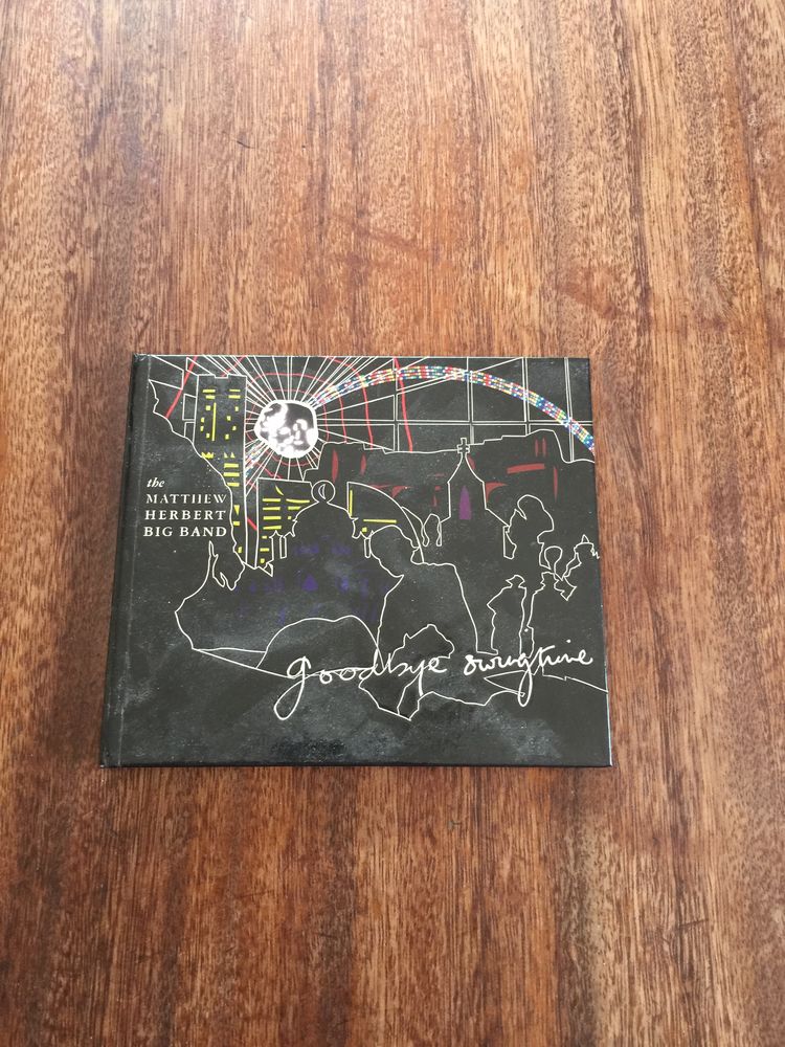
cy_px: 524
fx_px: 877
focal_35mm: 29
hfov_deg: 48.2
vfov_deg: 61.7
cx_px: 392
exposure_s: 1/17
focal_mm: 4.15
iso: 100
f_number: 2.2
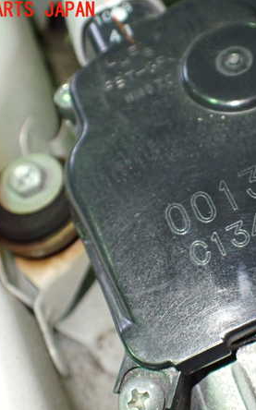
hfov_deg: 29.2
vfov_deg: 46.2
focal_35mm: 43
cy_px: 207
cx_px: 204
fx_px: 481
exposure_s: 1/125
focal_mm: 5.4
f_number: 2.3
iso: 800
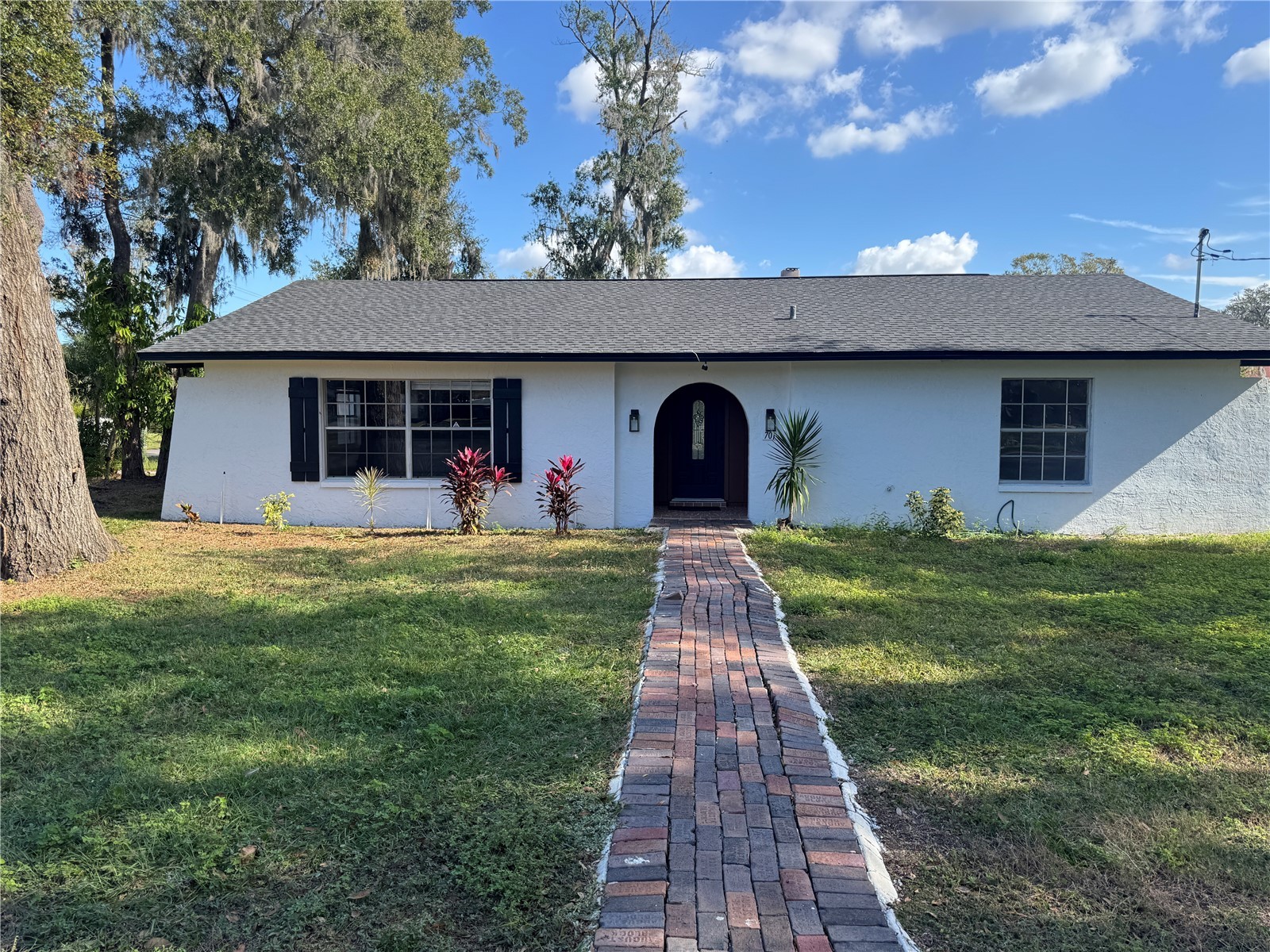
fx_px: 881
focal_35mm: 24
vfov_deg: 56.8
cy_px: 476
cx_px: 635
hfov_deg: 71.6
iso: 80
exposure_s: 1/1285
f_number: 1.78
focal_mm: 6.76
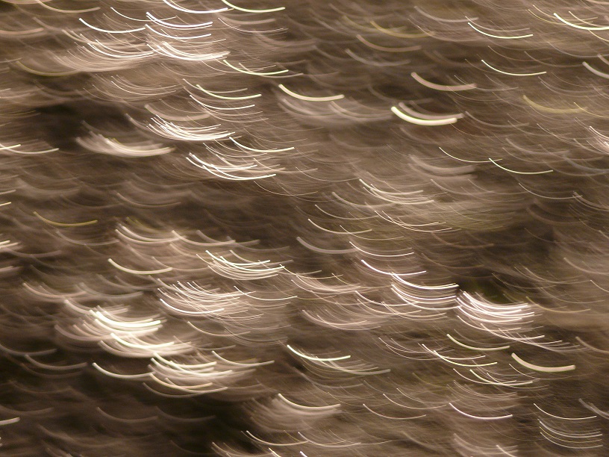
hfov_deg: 16.1
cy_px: 228
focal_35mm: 122
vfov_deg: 12.1
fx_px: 2146
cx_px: 304
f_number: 3.6
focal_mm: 23
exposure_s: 1/20
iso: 200
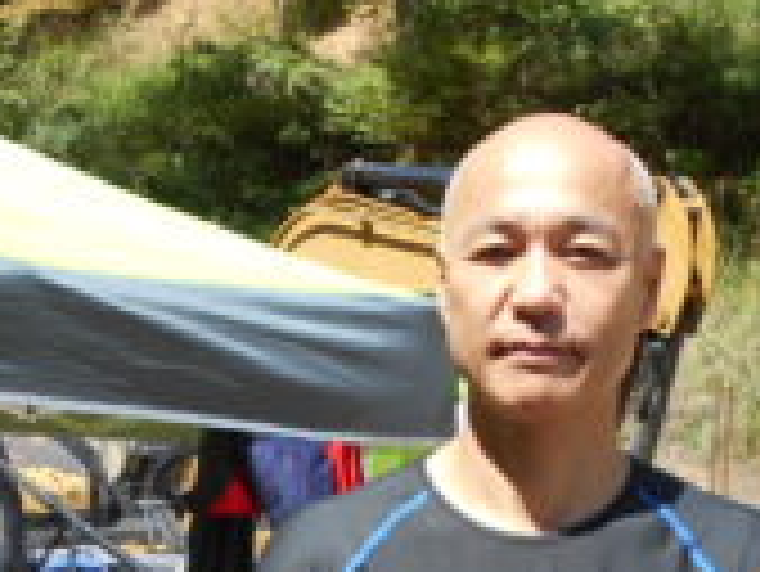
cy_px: 473
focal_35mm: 80
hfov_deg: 24.0
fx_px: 1758
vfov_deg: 18.3
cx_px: 144
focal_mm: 4.6
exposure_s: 1/500
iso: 80
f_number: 3.2
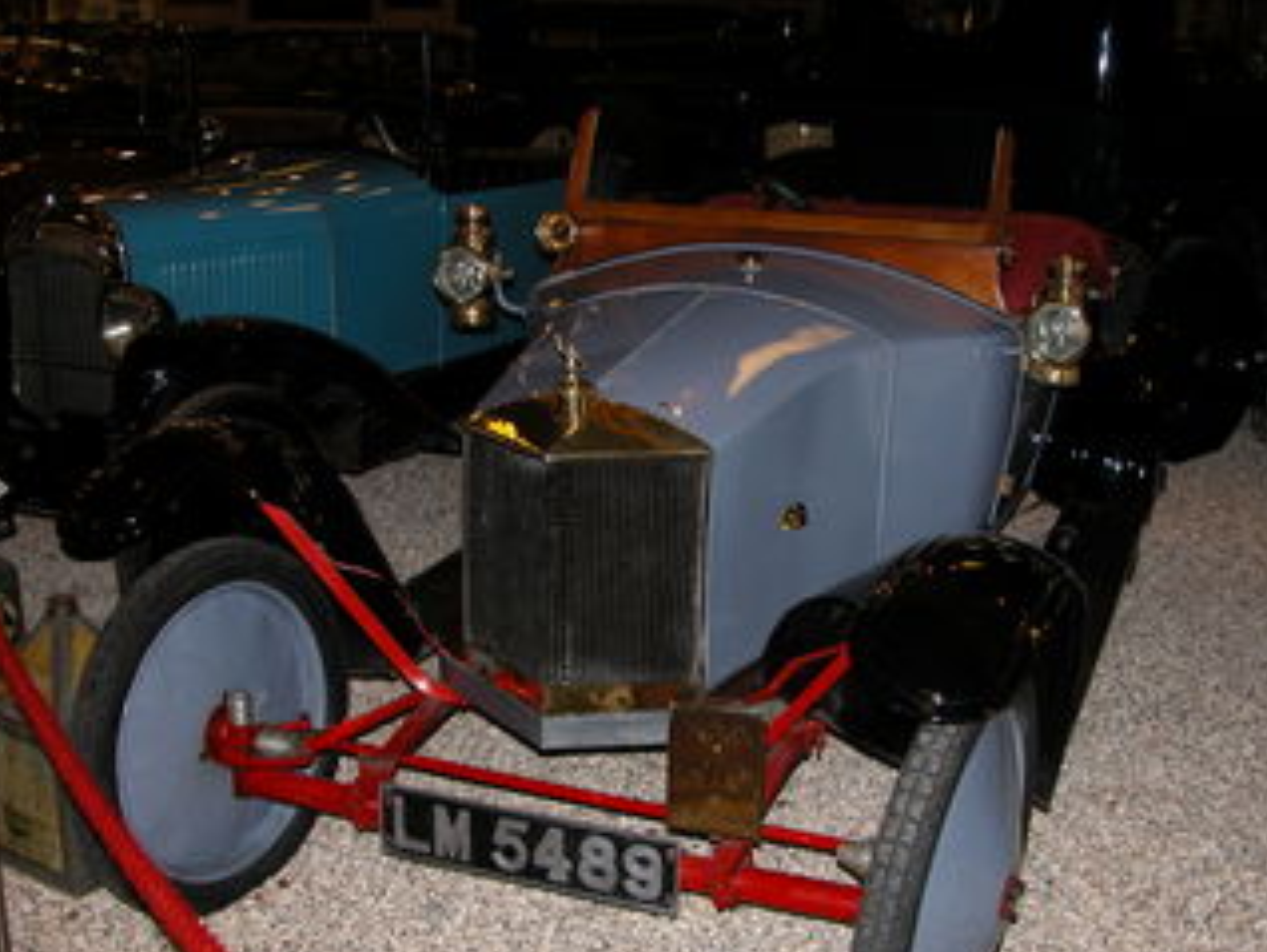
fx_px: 1612
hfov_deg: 42.9
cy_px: 554
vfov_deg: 32.8
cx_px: 645
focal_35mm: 44
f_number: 2.8
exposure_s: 1/60
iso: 100
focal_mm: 8.9
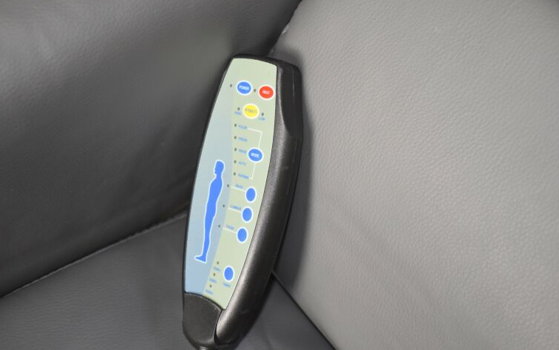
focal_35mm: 59
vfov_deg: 22.0
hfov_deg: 34.5
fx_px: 899
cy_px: 183
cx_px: 279
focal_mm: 38
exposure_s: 1/80
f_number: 4.8
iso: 800
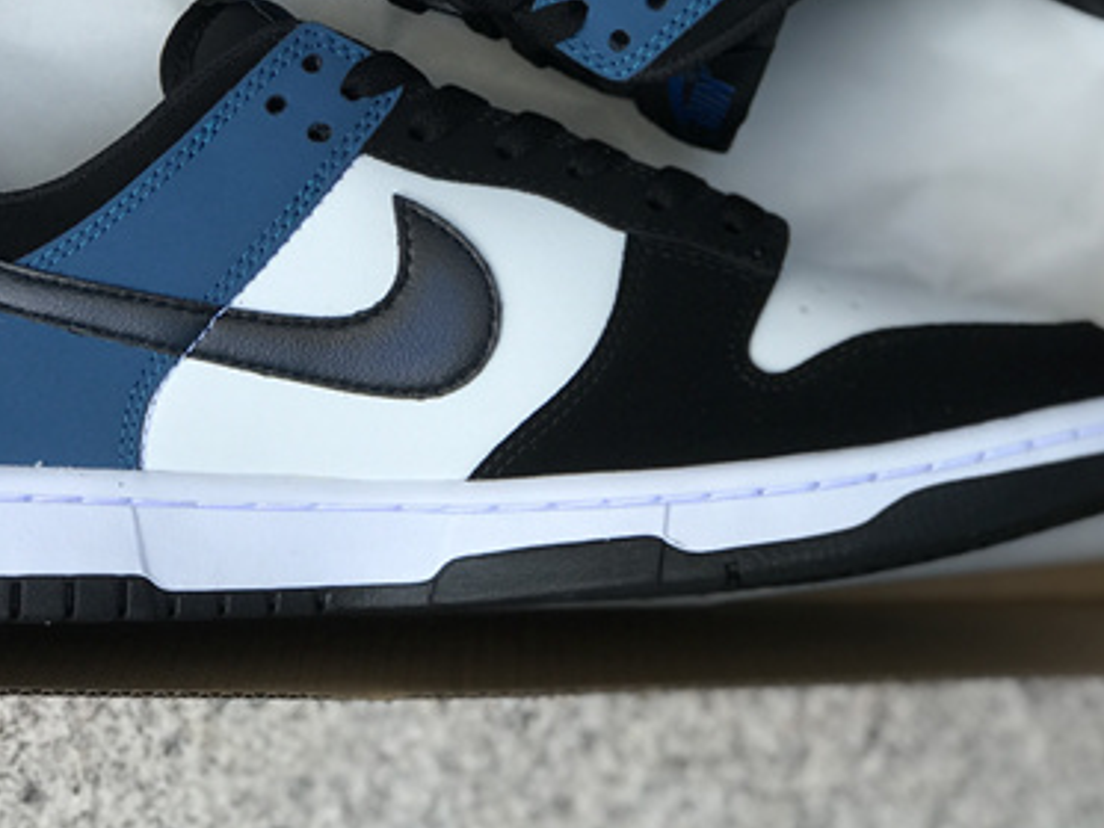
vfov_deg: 13.0
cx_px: 518
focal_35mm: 113
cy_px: 22
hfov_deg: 17.4
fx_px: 3605
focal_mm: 6.6
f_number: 2.8
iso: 20
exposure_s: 1/142
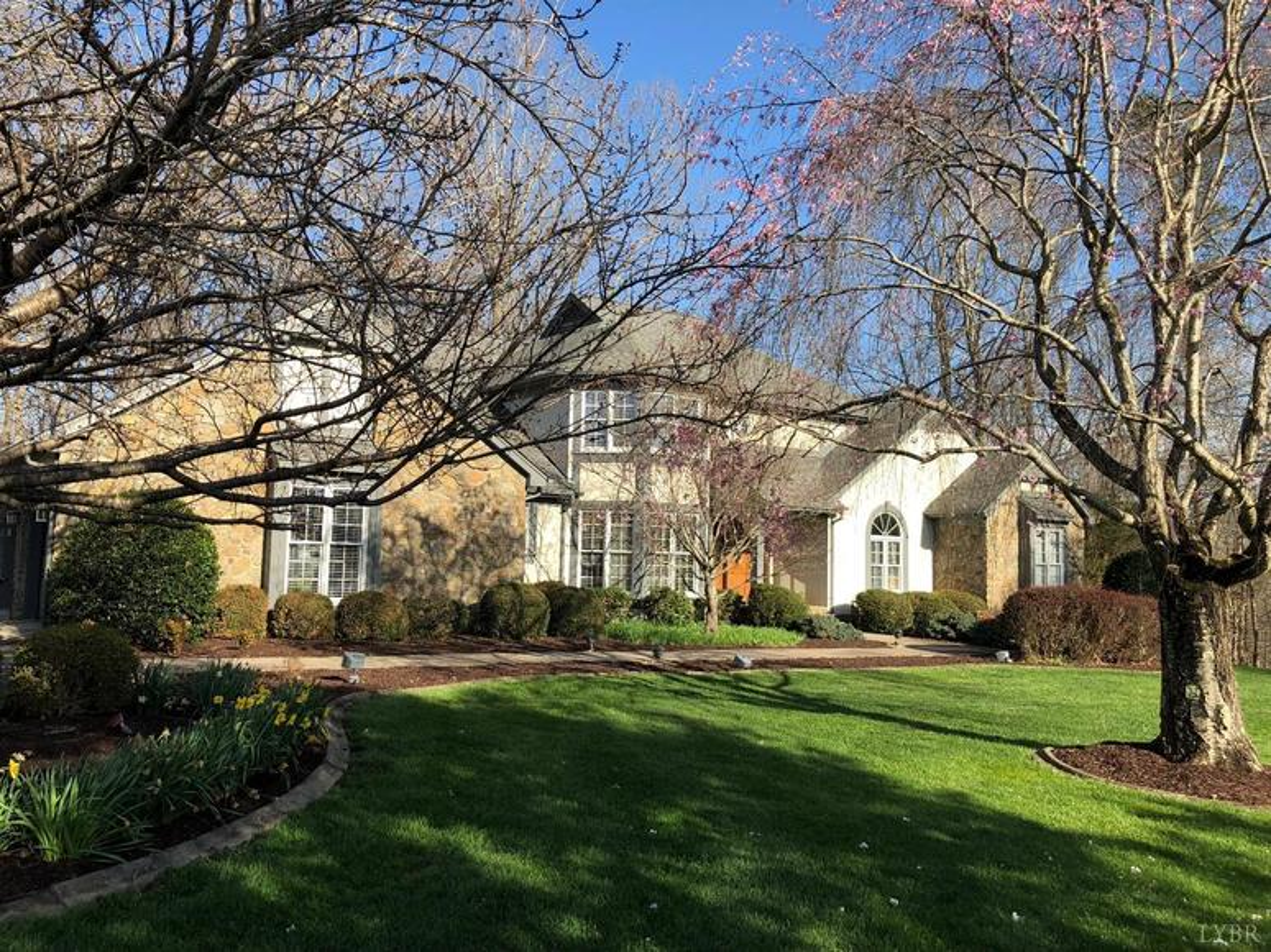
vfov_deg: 49.7
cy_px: 476
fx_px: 1028
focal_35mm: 28
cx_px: 636
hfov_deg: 63.5
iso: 20
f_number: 1.8
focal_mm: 3.99
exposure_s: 1/1116
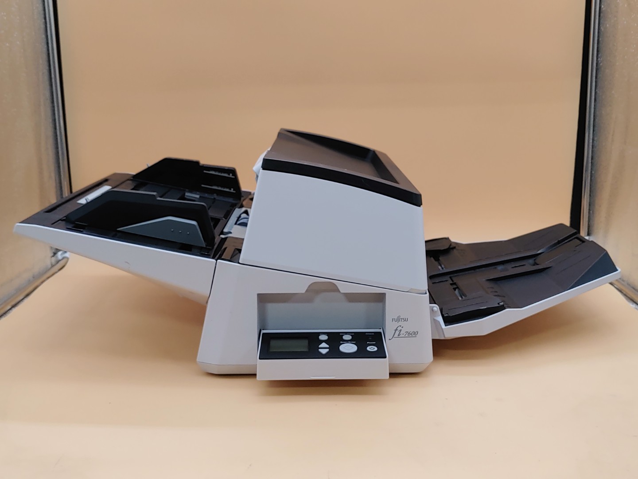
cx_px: 319
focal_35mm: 39
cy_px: 240
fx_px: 719
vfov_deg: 36.8
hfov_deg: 47.9
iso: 50
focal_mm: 4.36
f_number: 1.8
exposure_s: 1/120
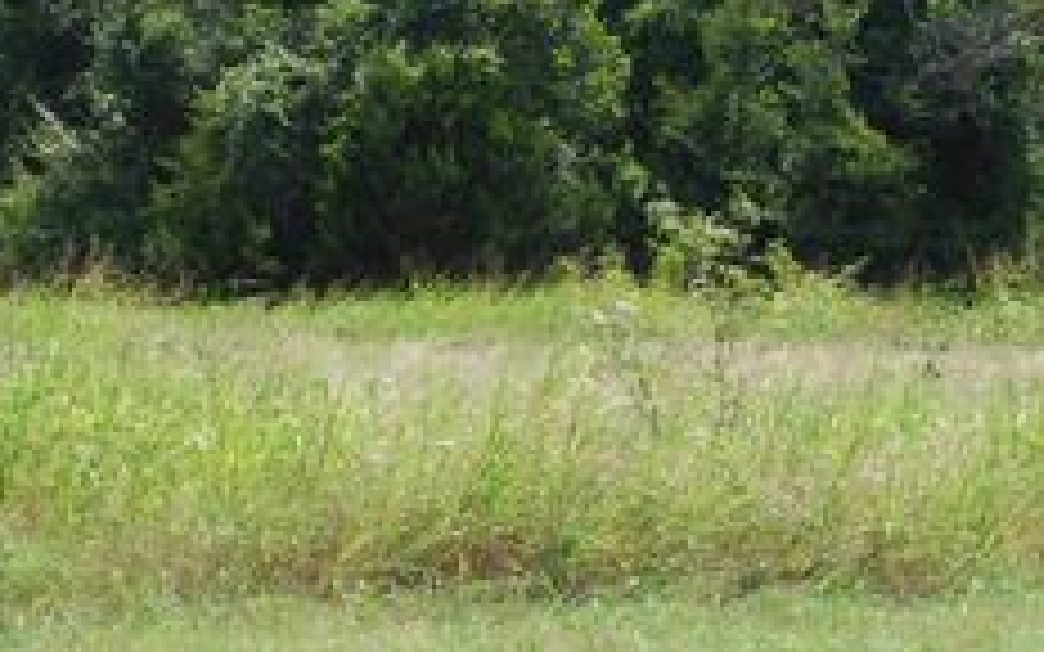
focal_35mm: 99
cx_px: 518
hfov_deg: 21.0
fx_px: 2817
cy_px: 268
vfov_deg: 13.2
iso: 100
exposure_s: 1/200
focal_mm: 30
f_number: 6.3
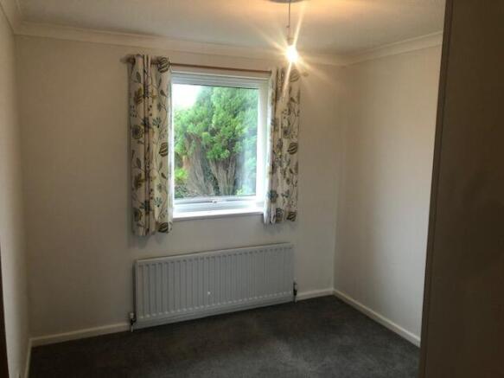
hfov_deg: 63.5
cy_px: 189
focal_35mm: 28
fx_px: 408
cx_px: 252
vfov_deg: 49.7
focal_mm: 3.99
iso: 32
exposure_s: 1/25
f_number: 1.8
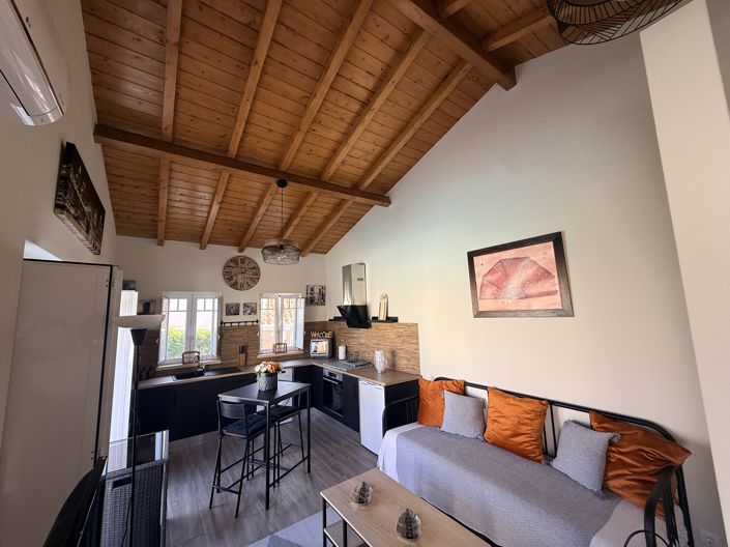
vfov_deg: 85.6
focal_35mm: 14
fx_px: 295
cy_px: 274
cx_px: 365
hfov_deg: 102.1
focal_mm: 2.22
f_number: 2.2
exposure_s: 1/99
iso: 80
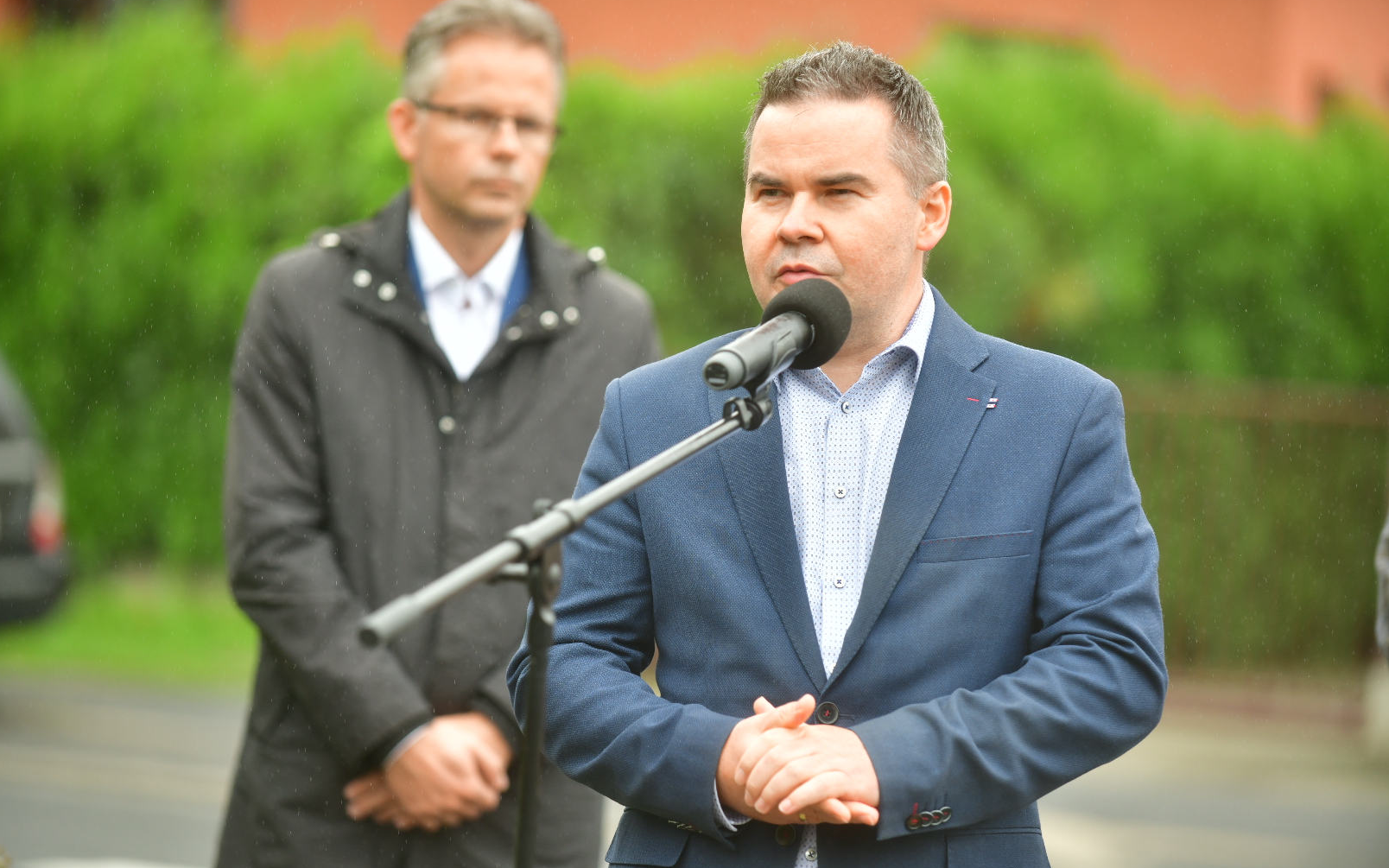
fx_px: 5830
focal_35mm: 154
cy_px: 460
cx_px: 690
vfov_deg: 8.5
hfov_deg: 13.6
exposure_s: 1/400
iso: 250
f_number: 2.8
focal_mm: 150
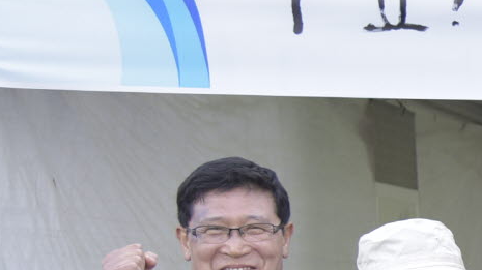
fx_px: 2121
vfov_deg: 7.2
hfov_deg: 11.2
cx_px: 1103
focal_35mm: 166
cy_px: 362
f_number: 4
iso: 320
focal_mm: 32
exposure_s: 1/250
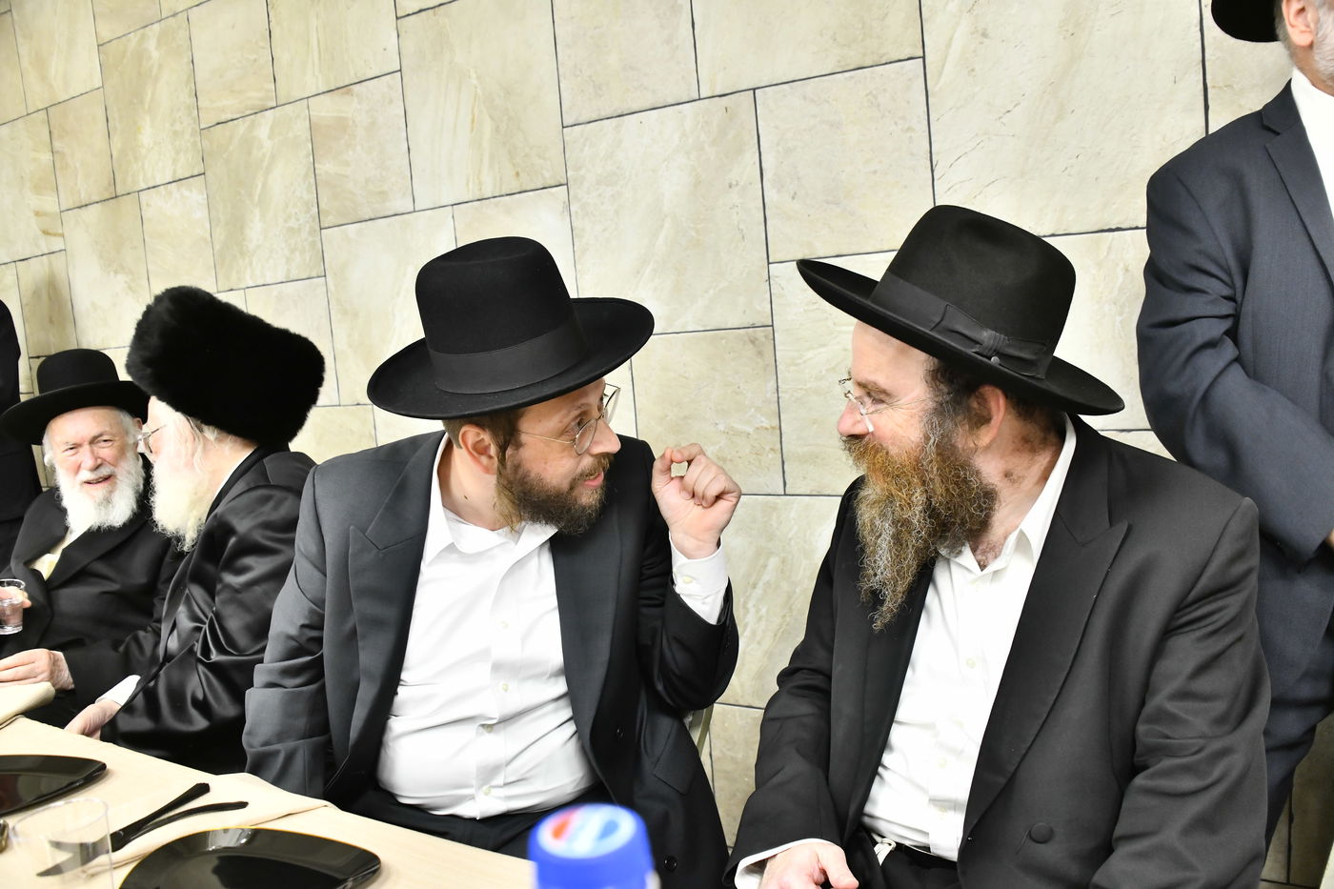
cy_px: 444
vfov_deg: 46.4
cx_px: 667
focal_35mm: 28
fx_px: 1037
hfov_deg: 65.5
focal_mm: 28
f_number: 5.6
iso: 2500
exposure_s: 1/160
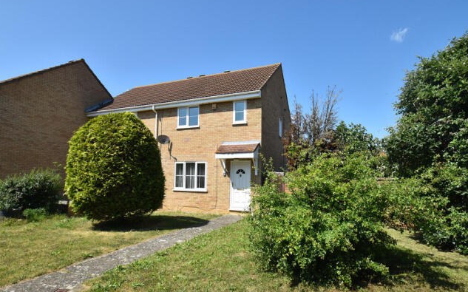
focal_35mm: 19
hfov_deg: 88.0
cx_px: 231
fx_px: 242
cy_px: 158
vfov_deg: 62.1
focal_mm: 12
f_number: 8
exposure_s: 1/250
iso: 100
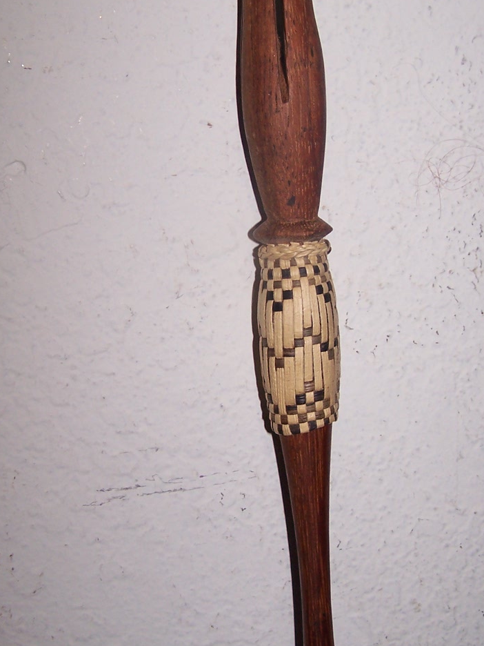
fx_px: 1174
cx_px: 250
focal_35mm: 63
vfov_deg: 30.7
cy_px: 294
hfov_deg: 23.3
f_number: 2.8
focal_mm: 6.3
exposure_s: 1/60
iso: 80
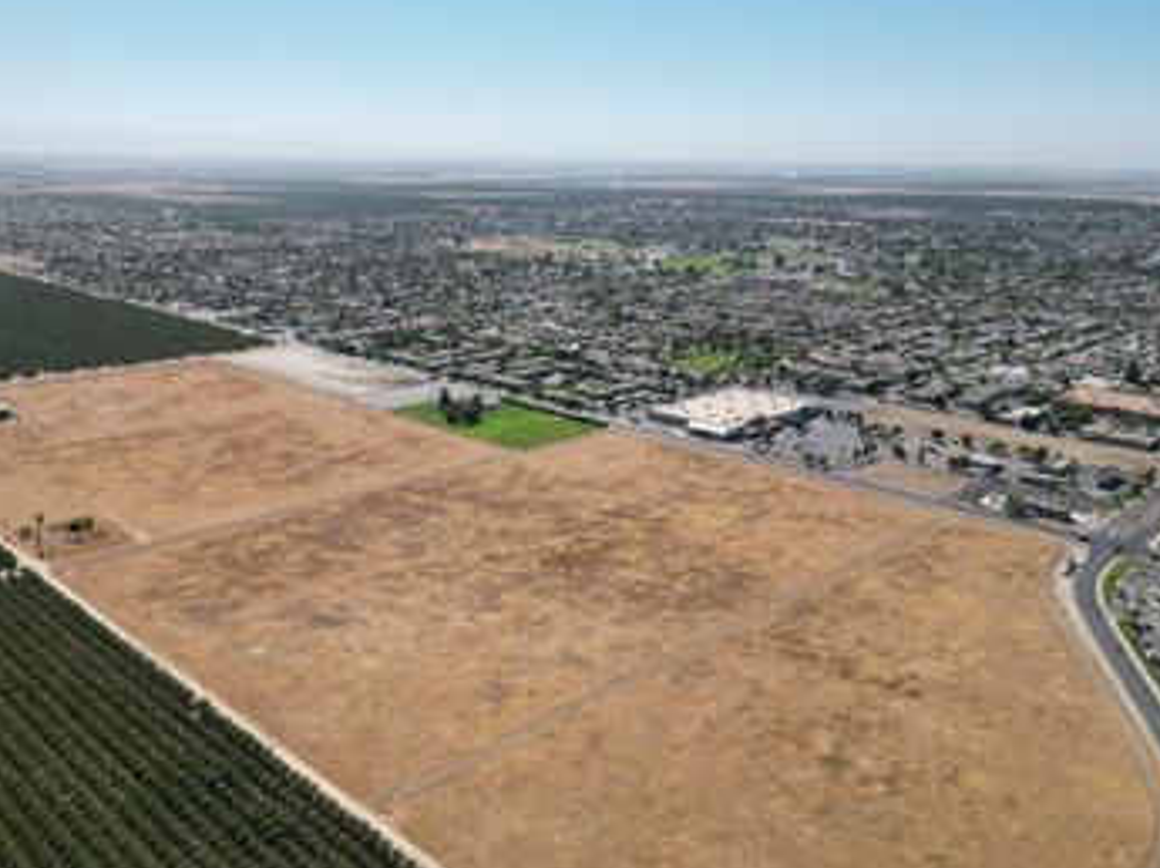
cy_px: 469
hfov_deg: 59.6
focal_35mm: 30
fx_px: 1004
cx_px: 472
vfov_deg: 46.7
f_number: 1.7
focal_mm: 6.72
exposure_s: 1/4000
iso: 130
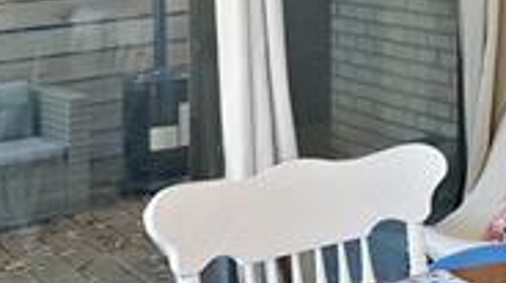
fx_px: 938
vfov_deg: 16.3
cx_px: 952
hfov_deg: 20.0
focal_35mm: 70
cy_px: -80
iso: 640
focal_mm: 12
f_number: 9
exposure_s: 1/4
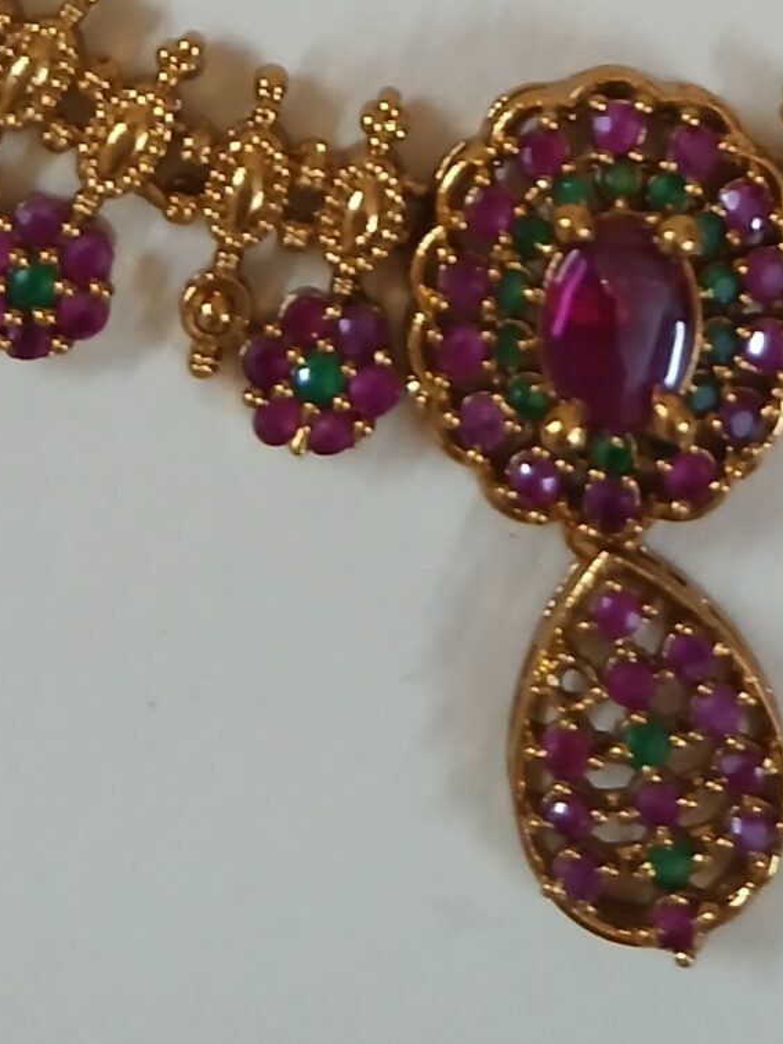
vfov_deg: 18.7
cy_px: -663
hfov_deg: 16.5
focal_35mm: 88
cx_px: 731
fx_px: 2654
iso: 250
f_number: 1.8
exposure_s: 1/50
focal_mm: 3.98
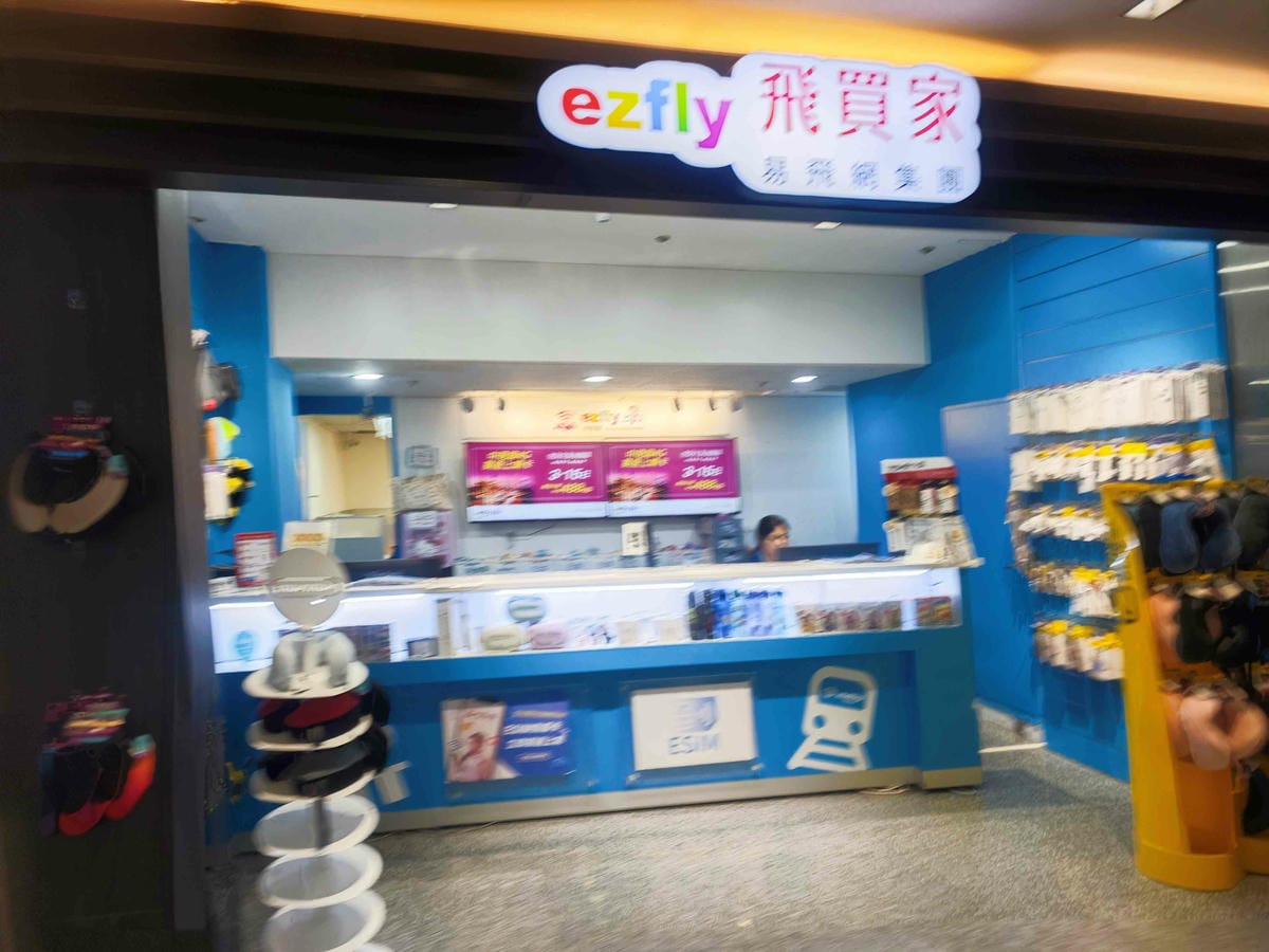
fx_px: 843
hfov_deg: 73.9
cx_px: 634
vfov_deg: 58.9
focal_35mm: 23
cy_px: 476
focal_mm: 8.72
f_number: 2
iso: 400
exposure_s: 1/121
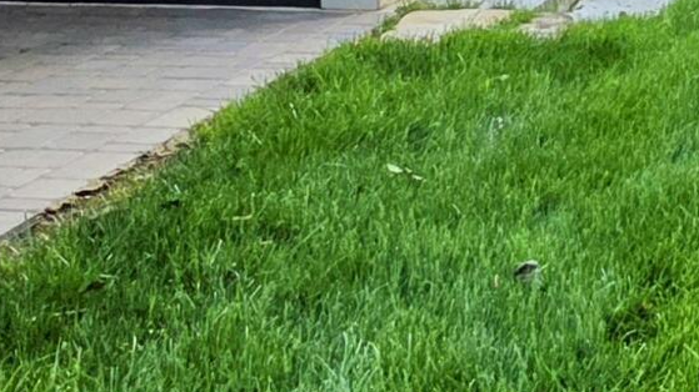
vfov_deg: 14.8
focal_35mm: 76
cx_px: 822
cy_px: -185
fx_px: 1408
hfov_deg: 25.3
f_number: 1.9
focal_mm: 2.2
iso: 40
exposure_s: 1/686
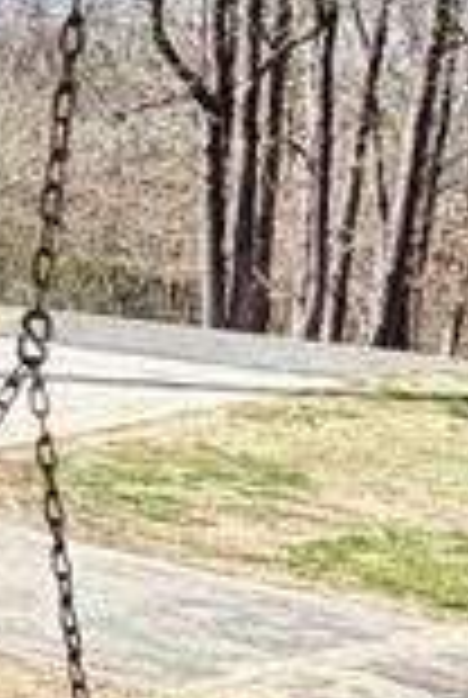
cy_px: 401
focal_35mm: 96
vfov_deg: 21.2
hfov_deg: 11.7
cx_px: -648
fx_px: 1864
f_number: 2.2
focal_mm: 2.22
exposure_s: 1/770
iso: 40
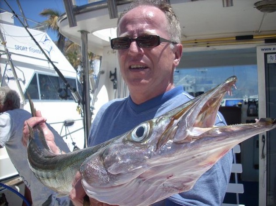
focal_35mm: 37
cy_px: 103
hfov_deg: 50.2
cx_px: 138
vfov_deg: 38.6
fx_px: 295
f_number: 5.6
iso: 64
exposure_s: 1/229
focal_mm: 6.2
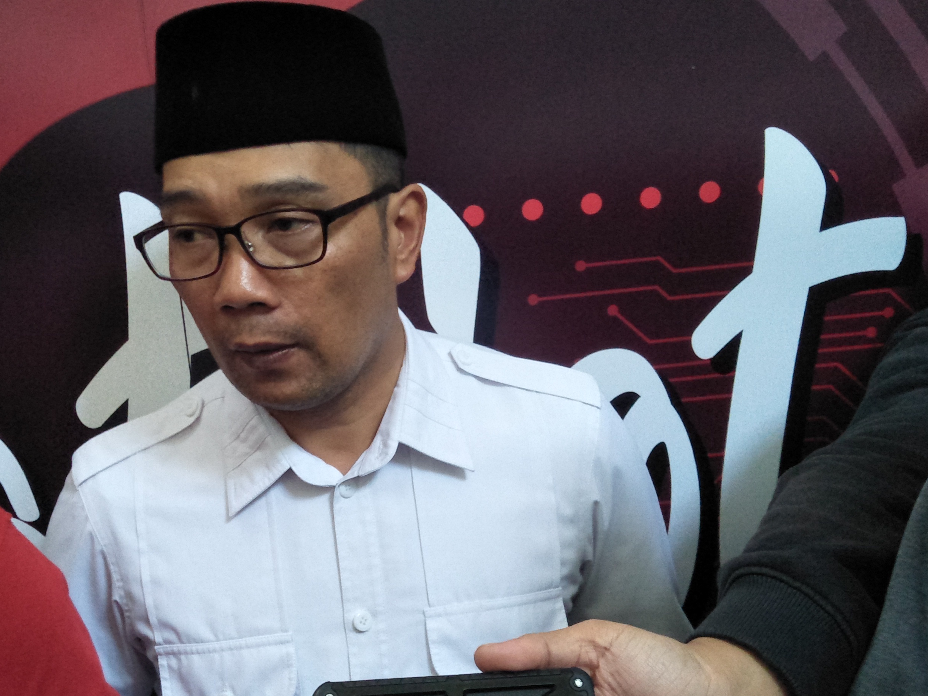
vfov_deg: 41.5
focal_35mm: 34
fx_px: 911
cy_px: 428
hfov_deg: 53.4
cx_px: 353
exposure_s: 1/33
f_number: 2.2
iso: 465
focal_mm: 3.46
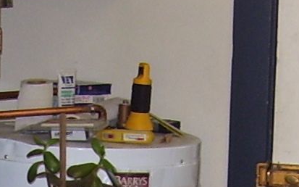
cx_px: 42
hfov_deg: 9.8
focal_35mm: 213
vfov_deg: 5.7
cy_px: 562
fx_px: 1735
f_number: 2.7
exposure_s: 1/60
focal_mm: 6
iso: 80
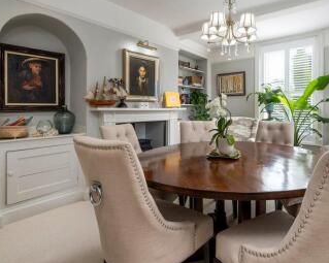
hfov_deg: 75.8
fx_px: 204
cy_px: 108
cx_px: 212
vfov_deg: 65.0
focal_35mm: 21
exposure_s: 1/20
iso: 160
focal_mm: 10.1
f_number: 7.1
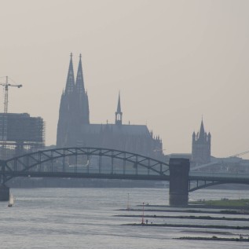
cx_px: 66
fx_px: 3931
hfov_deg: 3.6
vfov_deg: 3.6
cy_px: 107
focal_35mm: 483
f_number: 7.1
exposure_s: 1/400
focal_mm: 200
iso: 100
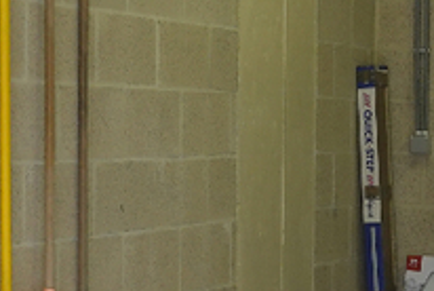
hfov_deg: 13.0
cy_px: 164
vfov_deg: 8.8
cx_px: 335
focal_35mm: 157
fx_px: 1895
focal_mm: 9
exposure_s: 1/30
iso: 160
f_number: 2.8
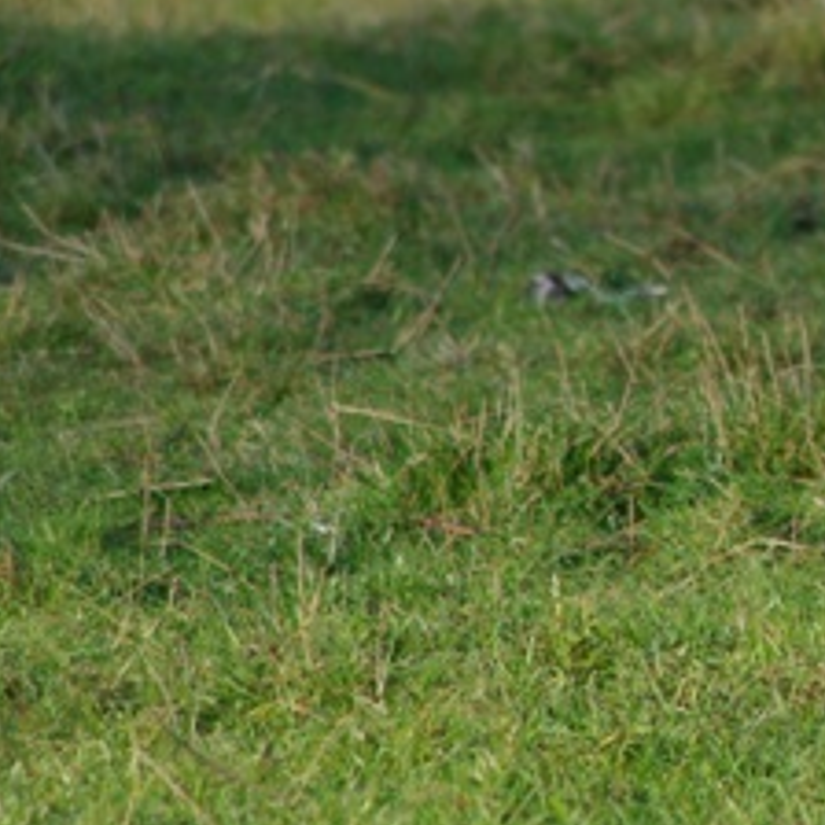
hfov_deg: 1.3
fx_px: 36940
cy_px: 129
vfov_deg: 1.3
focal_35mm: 1370
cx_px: 1263
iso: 400
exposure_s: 1/500
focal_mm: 300
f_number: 8
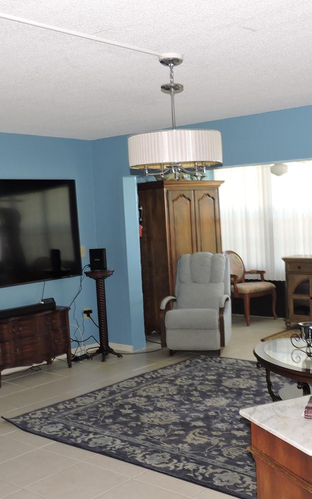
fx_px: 585
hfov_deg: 29.7
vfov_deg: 46.2
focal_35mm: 43
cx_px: 201
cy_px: 250
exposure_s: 1/30
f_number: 3.1
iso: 200
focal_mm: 5.4
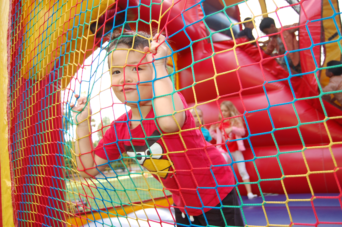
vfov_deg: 43.5
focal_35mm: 30
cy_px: 114
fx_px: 285
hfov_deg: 62.0
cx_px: 171
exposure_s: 1/160
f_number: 3.8
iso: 400
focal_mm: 20
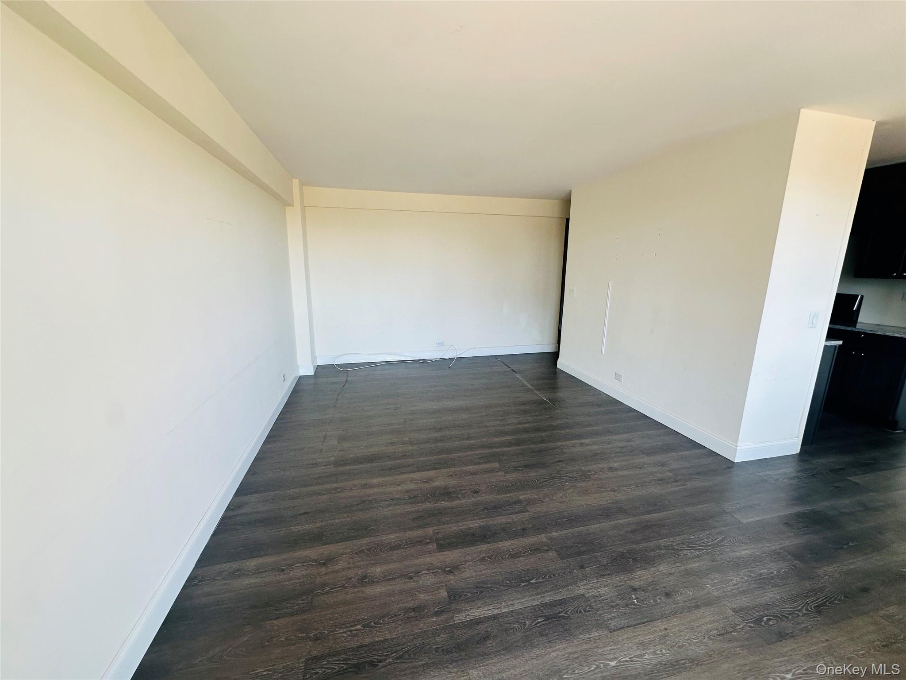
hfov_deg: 102.1
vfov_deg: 85.7
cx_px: 453
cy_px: 340
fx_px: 366
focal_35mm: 14
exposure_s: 1/99
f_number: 2.2
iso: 100
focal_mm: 2.22
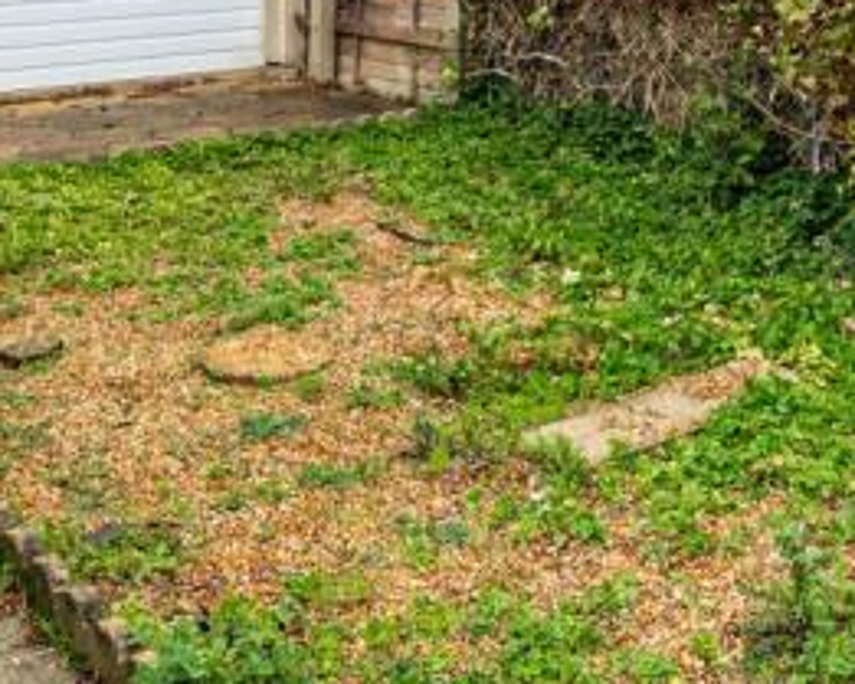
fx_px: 1494
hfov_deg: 31.9
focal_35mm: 59
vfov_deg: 23.6
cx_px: 468
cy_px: -131
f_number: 8
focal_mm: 16
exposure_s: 1/25
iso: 200
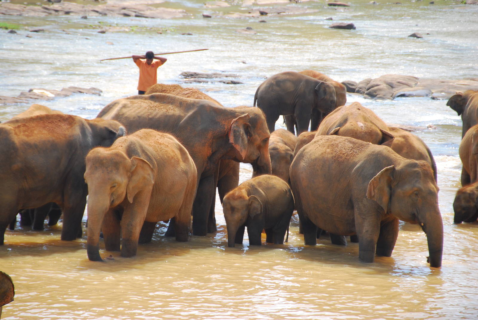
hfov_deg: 8.1
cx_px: 239
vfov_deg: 5.4
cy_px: 160
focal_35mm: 255
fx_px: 3390
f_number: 5.6
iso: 200
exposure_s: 1/100
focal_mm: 170
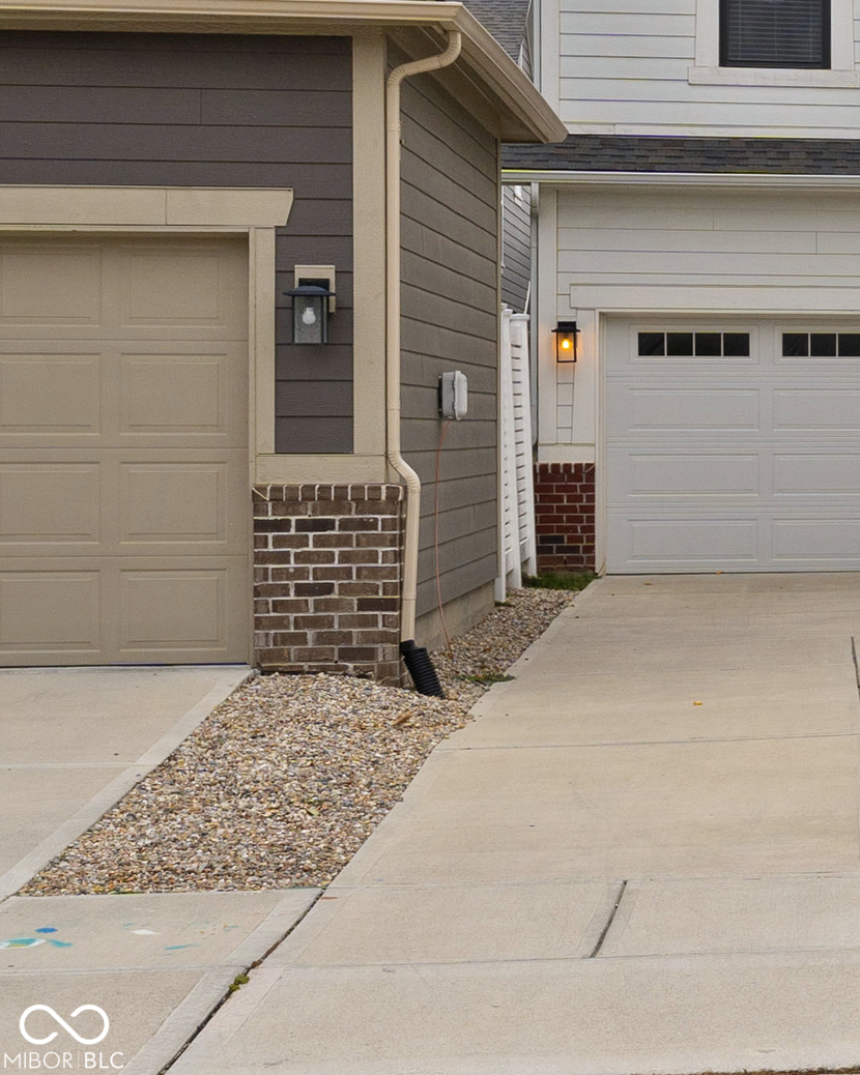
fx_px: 3183
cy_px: 36
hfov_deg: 13.7
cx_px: 1564
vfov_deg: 18.7
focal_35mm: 100
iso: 200
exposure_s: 1/320
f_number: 5.6
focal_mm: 24
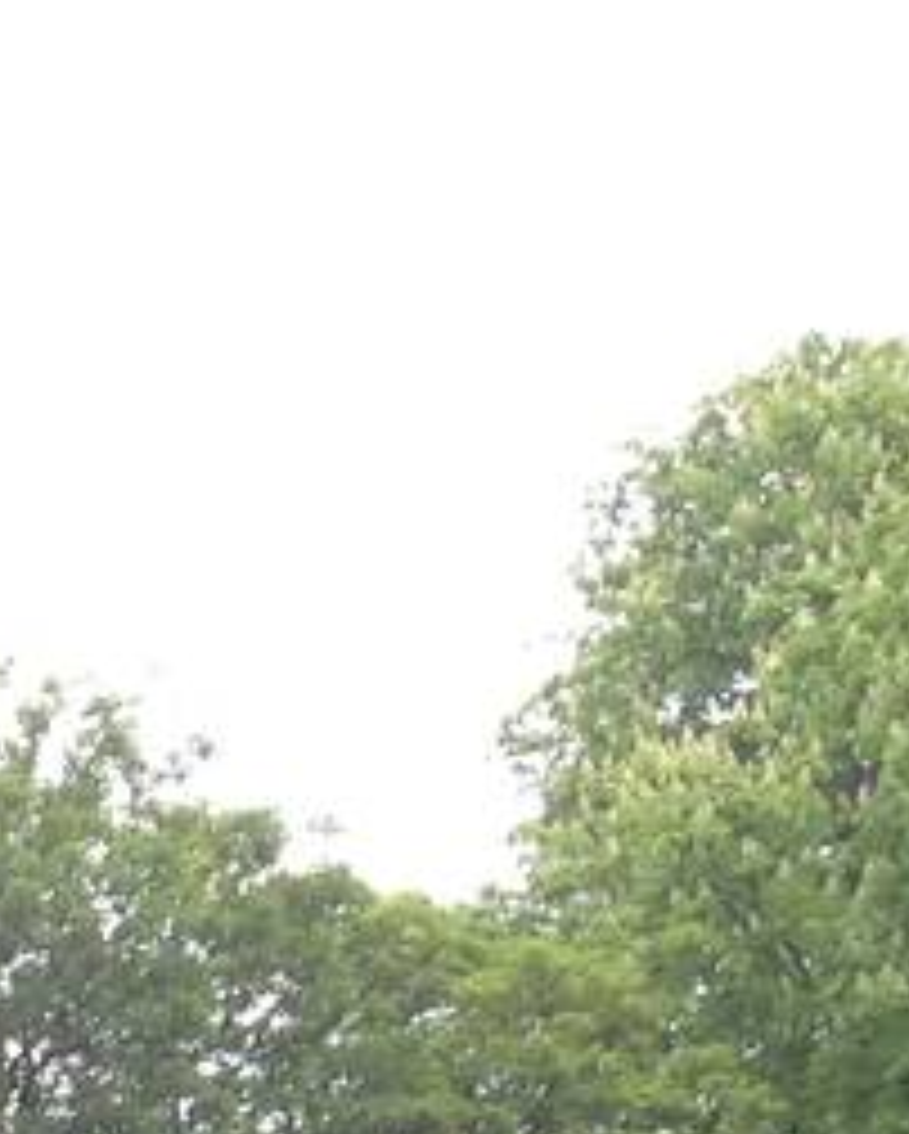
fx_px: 7289
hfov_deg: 6.3
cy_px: 2164
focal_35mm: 217
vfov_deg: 8.5
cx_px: -2218
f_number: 2.4
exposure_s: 1/269
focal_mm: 4.28
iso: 50
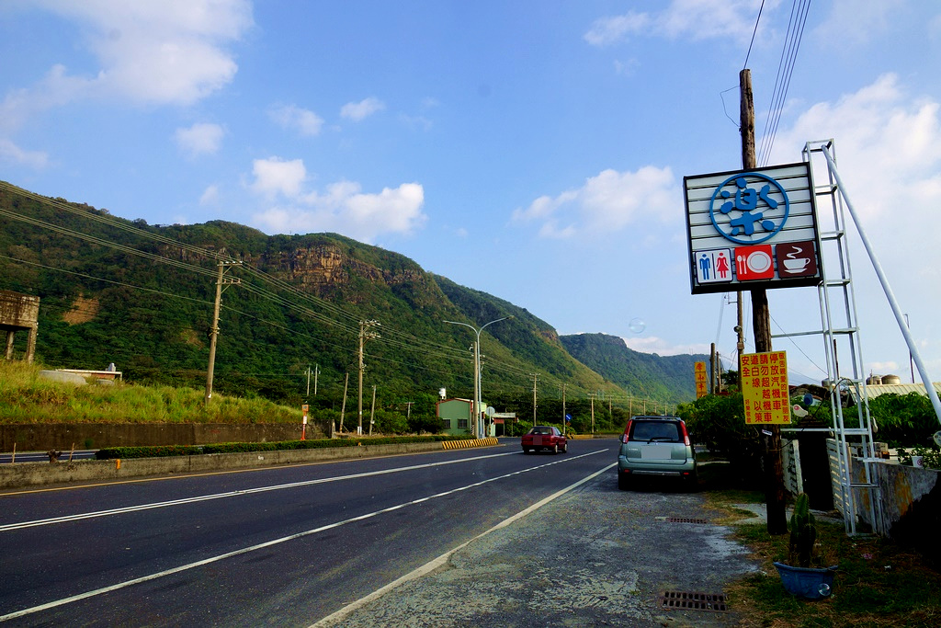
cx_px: 470
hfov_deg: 73.7
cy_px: 314
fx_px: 627
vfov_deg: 53.1
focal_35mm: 24
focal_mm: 16
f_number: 11
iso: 100
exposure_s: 1/100
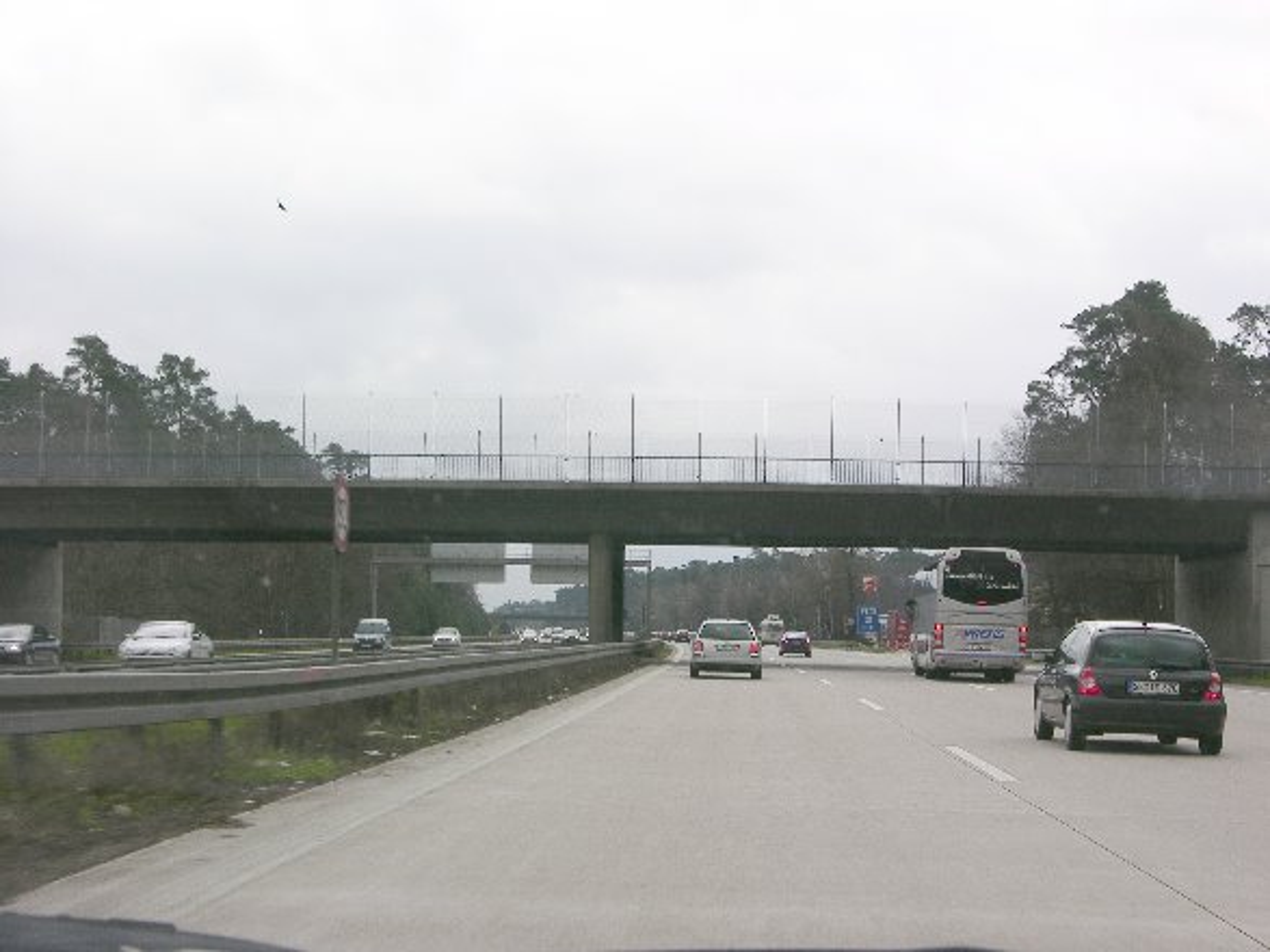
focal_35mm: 66
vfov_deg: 22.2
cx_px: 635
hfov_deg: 29.4
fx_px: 2421
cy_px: 476
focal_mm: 16.8
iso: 50
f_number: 6.5
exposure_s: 1/136
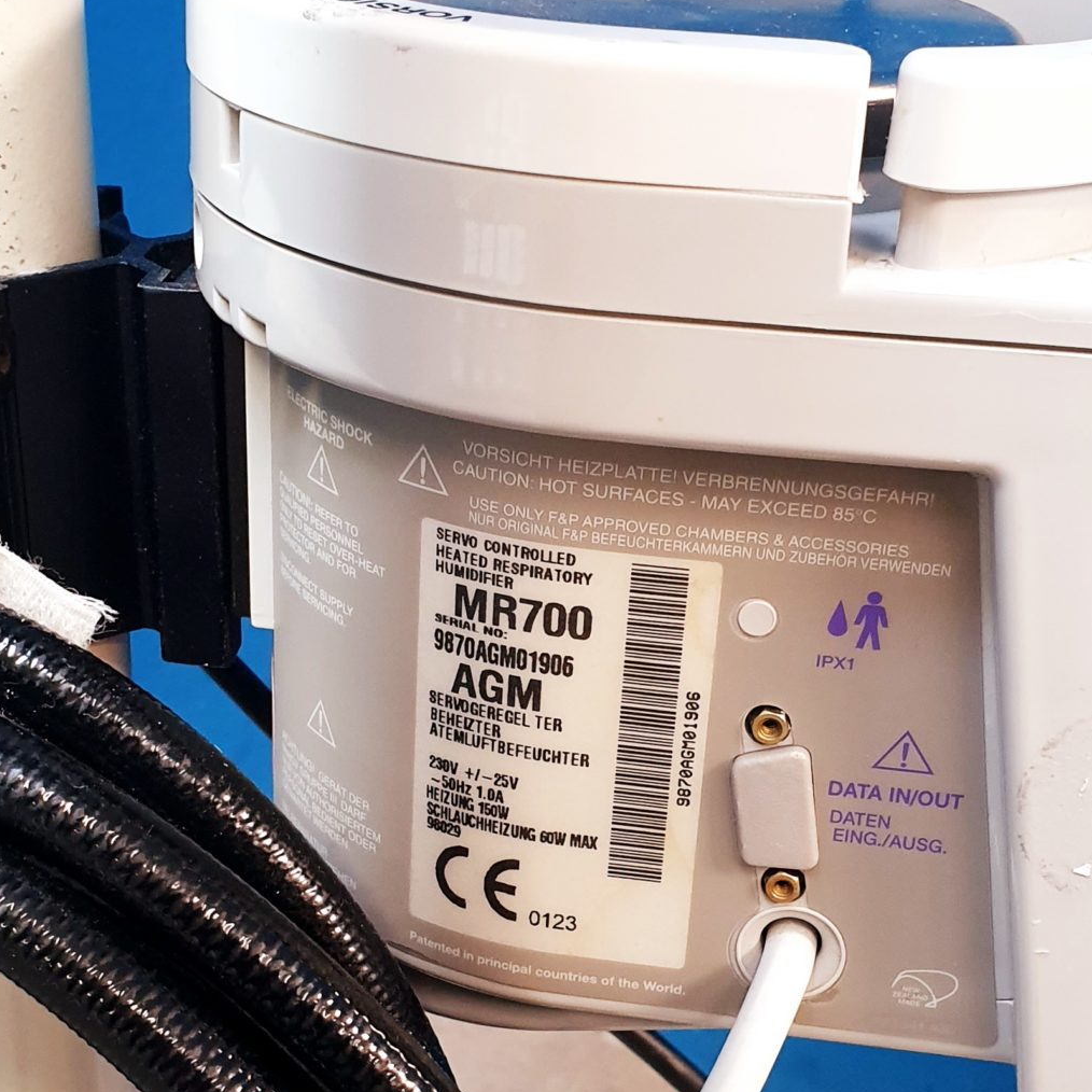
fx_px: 2070
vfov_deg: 29.5
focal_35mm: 58
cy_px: 657
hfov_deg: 29.5
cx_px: 514
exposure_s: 1/33
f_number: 2.4
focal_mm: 4.3
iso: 320
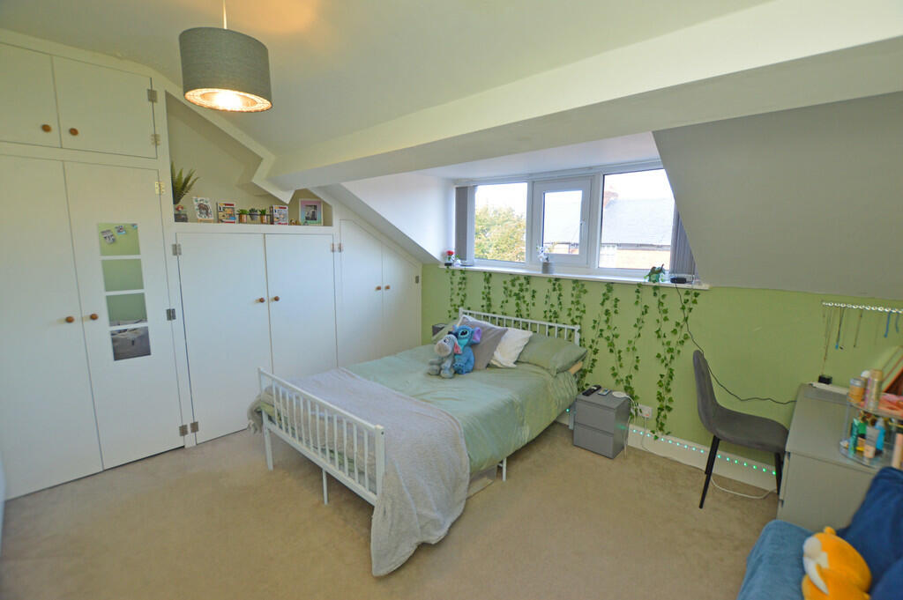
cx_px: 452
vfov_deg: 77.2
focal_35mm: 15
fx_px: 376
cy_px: 300
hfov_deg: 100.4
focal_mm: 10
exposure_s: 1/80
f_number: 4.5
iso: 400
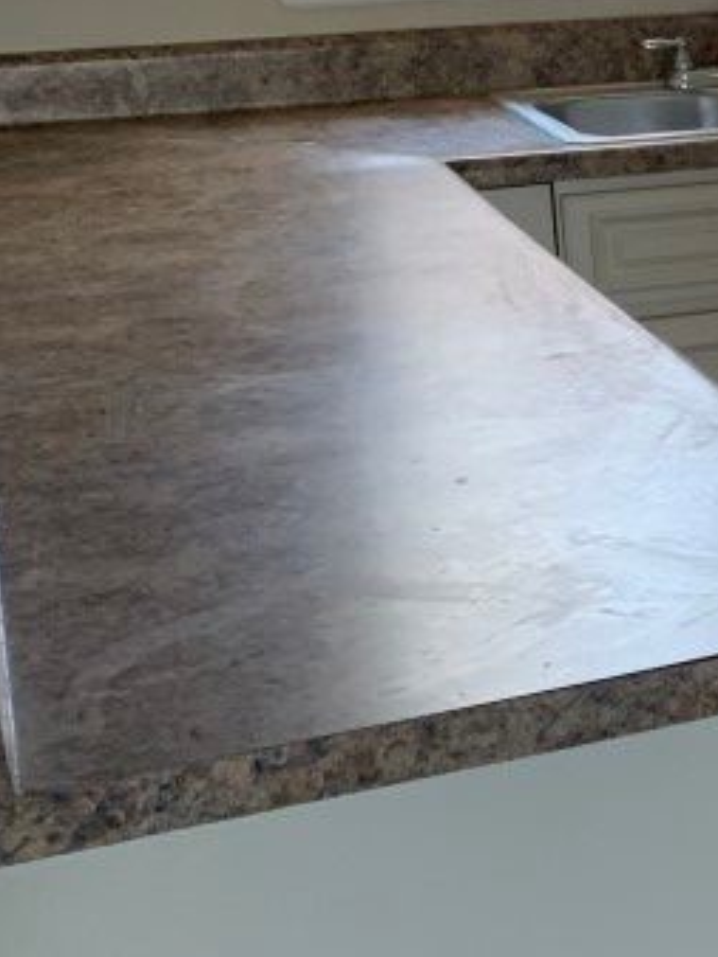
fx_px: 2183
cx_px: 1081
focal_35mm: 79
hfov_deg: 16.9
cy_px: 483
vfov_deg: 24.7
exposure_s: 1/60
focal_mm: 4.25
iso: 320
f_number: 1.8
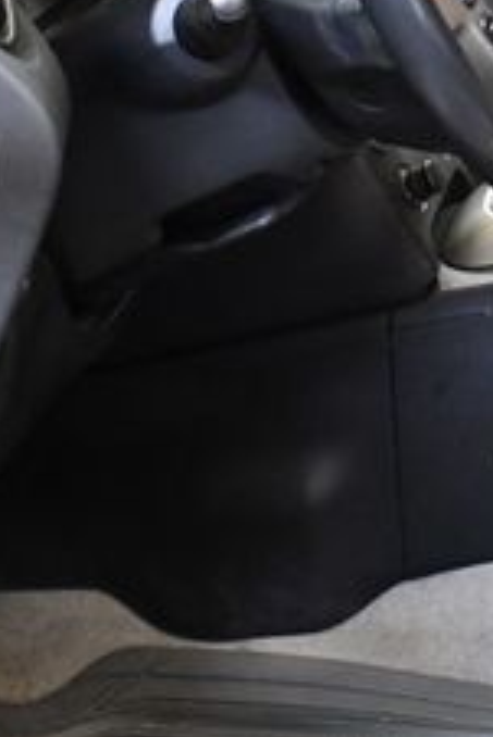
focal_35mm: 102
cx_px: 793
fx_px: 2092
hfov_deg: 12.6
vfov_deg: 19.8
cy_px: 127
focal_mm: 18
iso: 2800
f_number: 3.5
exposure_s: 1/125
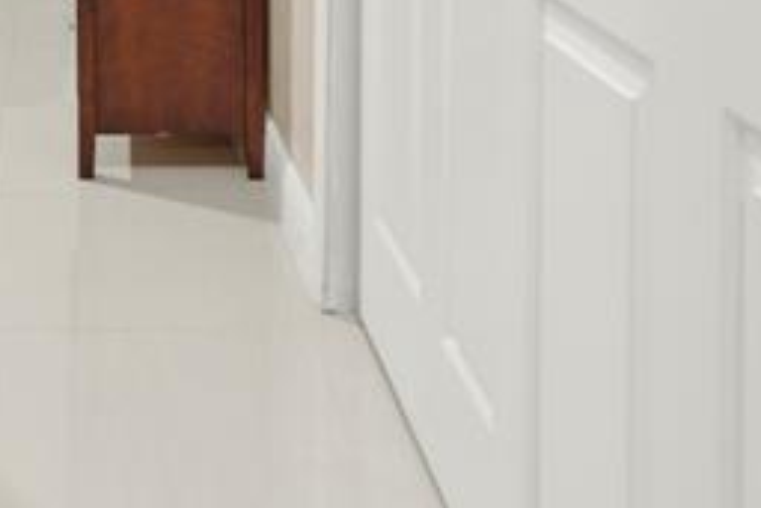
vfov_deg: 19.6
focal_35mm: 60
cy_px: -258
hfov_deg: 31.4
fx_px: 1269
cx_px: 36
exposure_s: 6
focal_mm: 10
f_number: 8
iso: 100
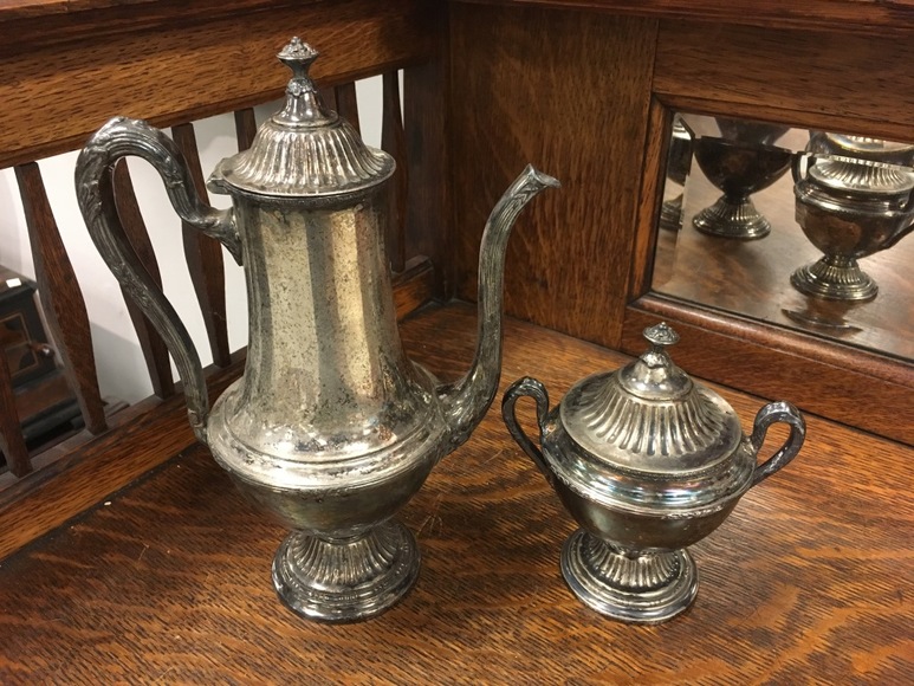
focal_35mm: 29
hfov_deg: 61.7
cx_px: 457
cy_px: 343
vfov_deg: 48.2
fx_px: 766
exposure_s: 1/30
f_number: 2.2
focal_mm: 4.15
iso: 160
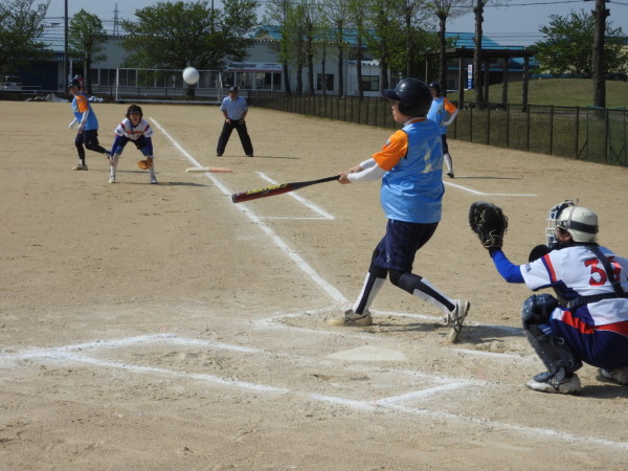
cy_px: 236
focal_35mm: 85
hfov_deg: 23.0
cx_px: 314
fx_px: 1542
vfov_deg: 17.4
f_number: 4.5
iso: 100
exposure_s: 1/1600
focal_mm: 15.2
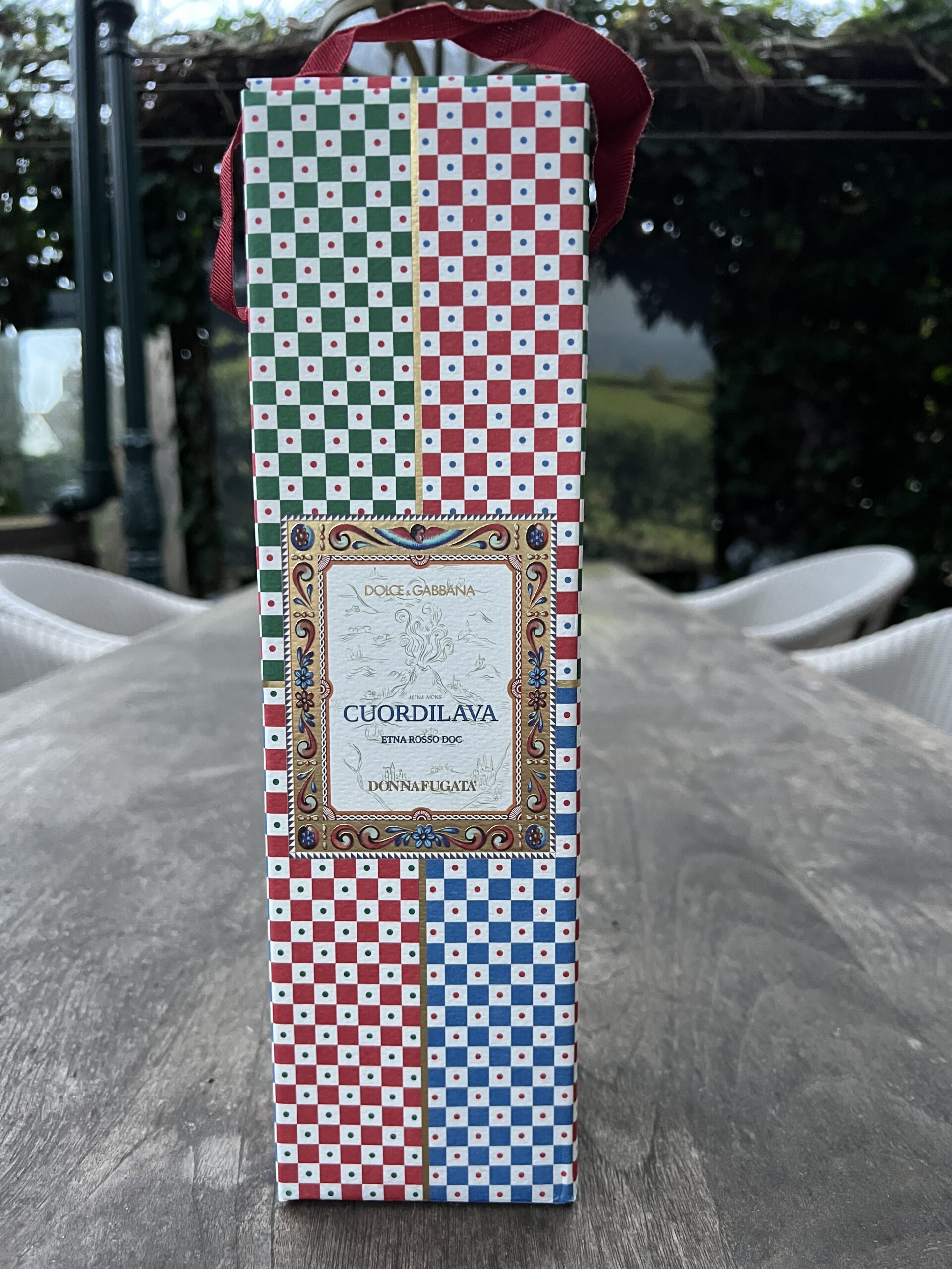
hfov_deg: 53.1
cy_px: 634
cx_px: 476
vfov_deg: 67.3
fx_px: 953
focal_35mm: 26
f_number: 1.5
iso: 500
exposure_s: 1/60
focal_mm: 5.7
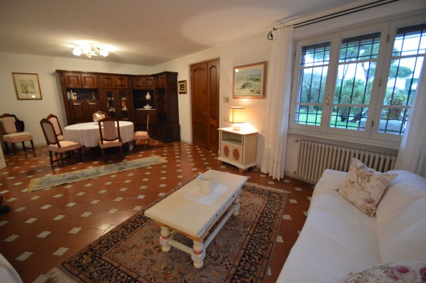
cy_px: 142
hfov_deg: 100.5
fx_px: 177
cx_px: 213
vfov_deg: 77.2
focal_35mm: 15
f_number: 3.5
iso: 2800
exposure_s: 1/60
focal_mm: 10
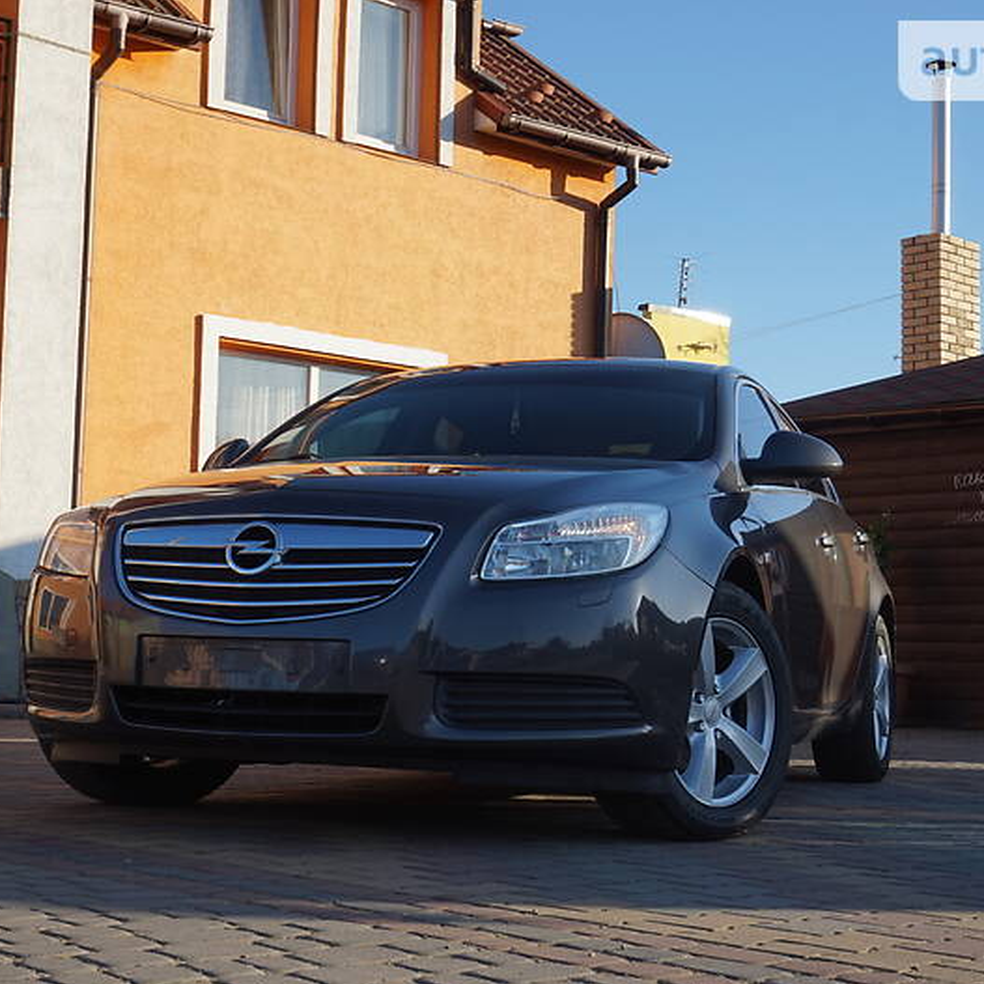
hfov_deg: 29.5
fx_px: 1865
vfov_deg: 29.6
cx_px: 448
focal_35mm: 58
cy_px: 496
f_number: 10
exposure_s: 1/100
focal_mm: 30
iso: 100
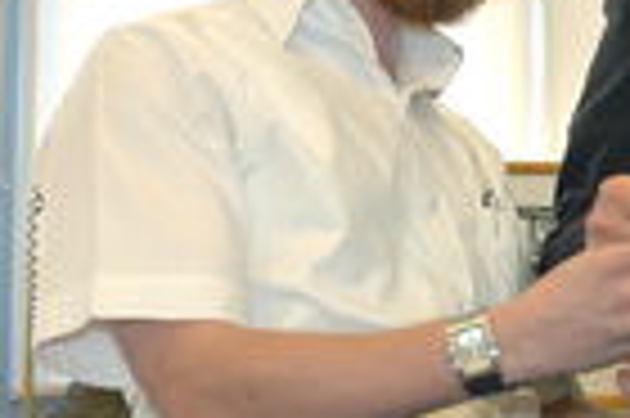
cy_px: 133
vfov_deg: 10.3
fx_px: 2315
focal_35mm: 132
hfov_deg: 14.6
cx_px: 896
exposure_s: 1/125
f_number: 5.6
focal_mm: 31
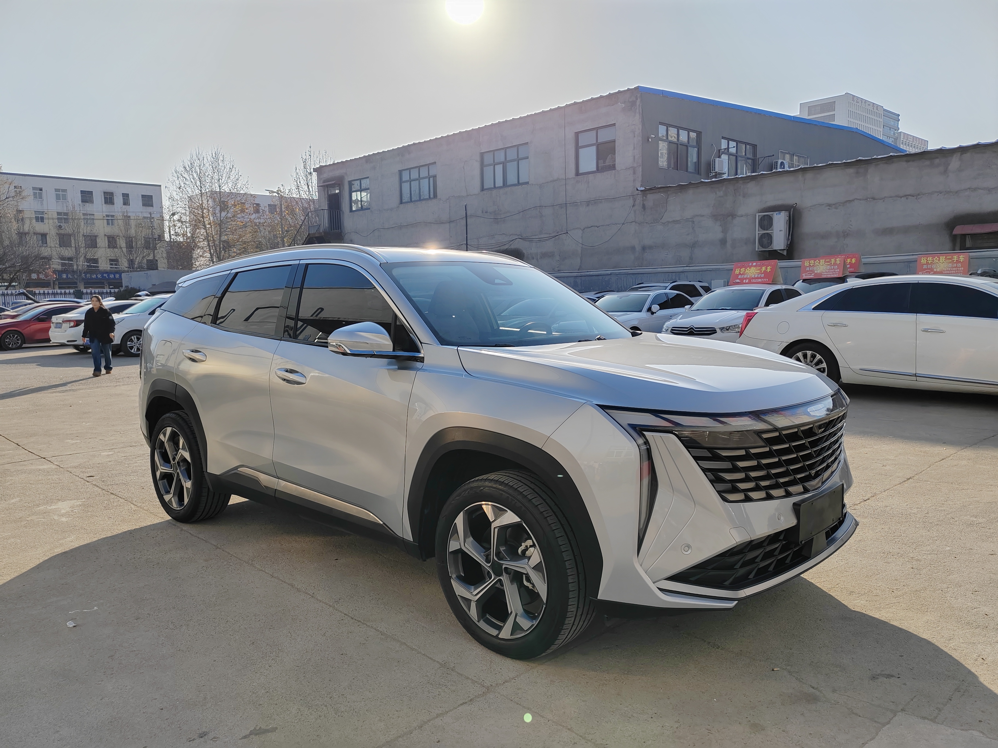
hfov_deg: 65.3
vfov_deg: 51.4
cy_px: 374
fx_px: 778
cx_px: 499
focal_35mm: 27
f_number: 1.8
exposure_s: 1/1100
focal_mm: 6.14
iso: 100
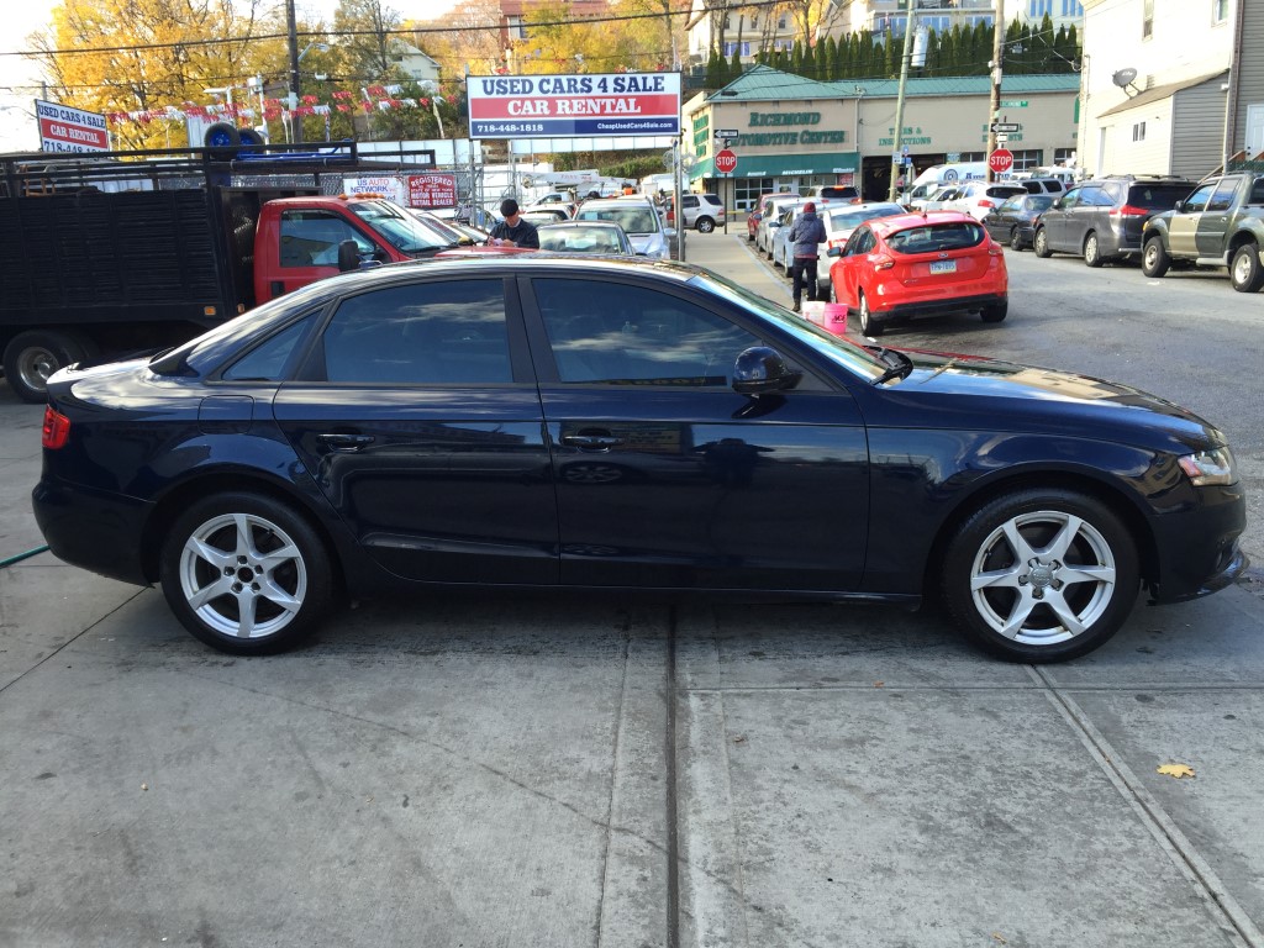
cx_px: 632
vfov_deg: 48.2
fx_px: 1059
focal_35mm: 29
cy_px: 474
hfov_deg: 61.7
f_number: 2.2
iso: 32
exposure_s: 1/186
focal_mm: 4.15
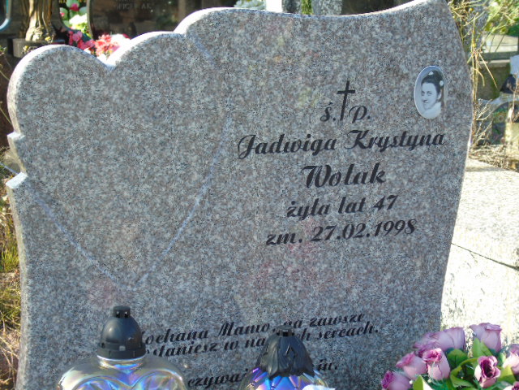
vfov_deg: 15.7
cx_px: 260
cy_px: 195
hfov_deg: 20.9
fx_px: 1409
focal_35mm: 94
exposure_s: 1/100
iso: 80
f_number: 4.3
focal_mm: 17
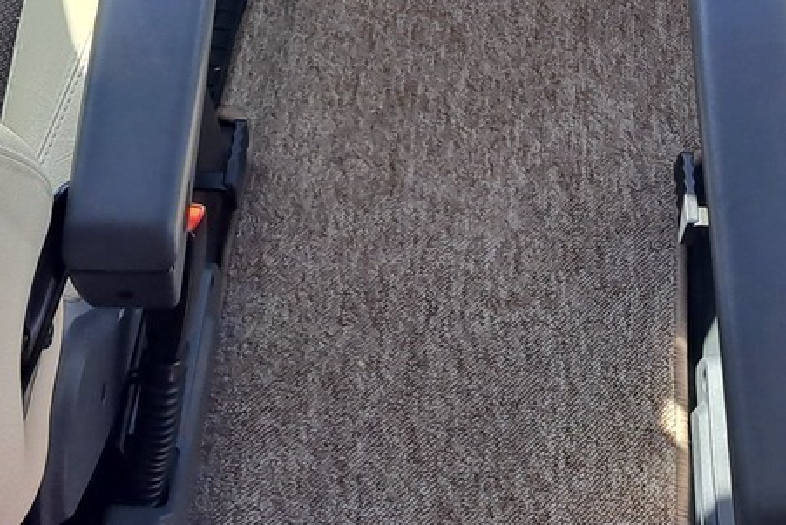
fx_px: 1813
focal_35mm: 83
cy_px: -307
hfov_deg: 24.4
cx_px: 451
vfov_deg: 15.0
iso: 32
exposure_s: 1/440
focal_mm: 4.6
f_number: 2
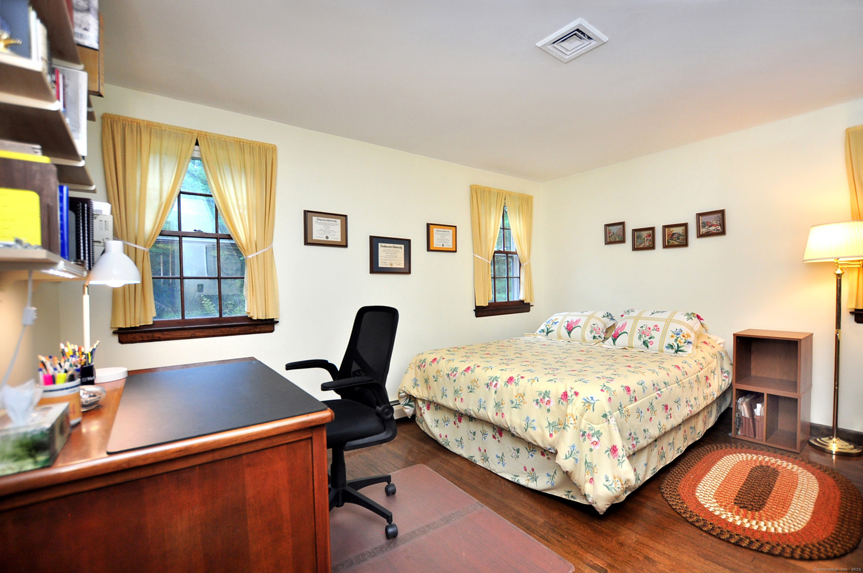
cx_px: 432
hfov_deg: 100.5
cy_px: 286
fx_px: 359
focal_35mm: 15
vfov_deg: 77.2
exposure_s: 1/80
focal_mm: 10
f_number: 3.5
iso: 400
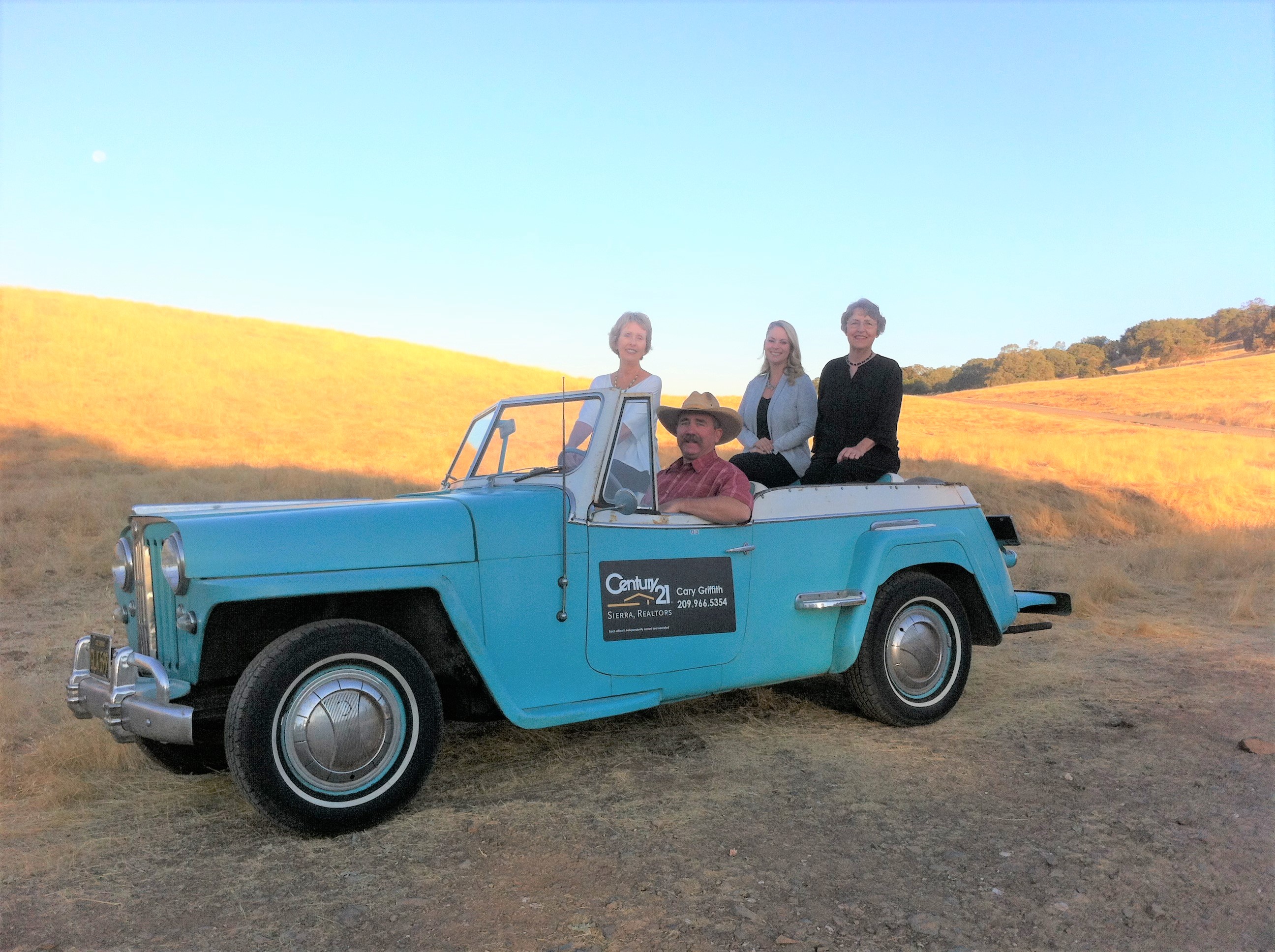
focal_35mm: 35
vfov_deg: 40.6
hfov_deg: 52.7
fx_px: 1287
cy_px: 476
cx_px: 638
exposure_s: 1/591
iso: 80
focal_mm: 3.85
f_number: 2.8
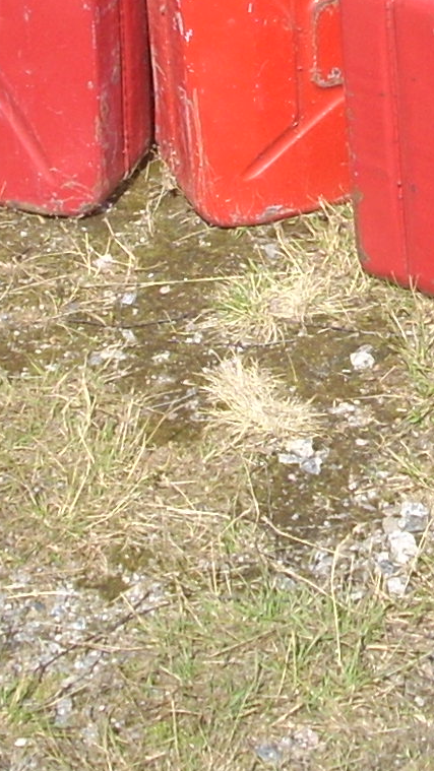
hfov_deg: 8.9
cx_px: 446
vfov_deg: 15.5
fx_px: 2782
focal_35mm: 136
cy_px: 28
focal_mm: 6.2
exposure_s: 1/169
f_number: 5.6
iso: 64
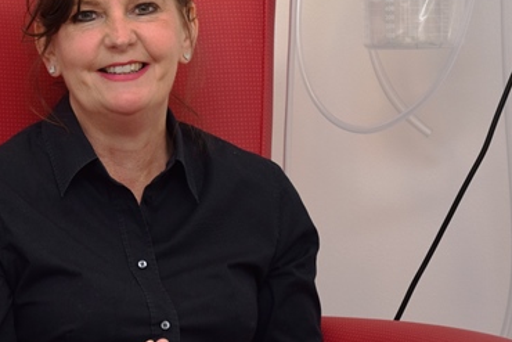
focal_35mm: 192
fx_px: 2732
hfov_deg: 10.7
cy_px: 92
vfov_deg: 7.2
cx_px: 130
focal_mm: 70
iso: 400
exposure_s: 1/125
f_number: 5.6
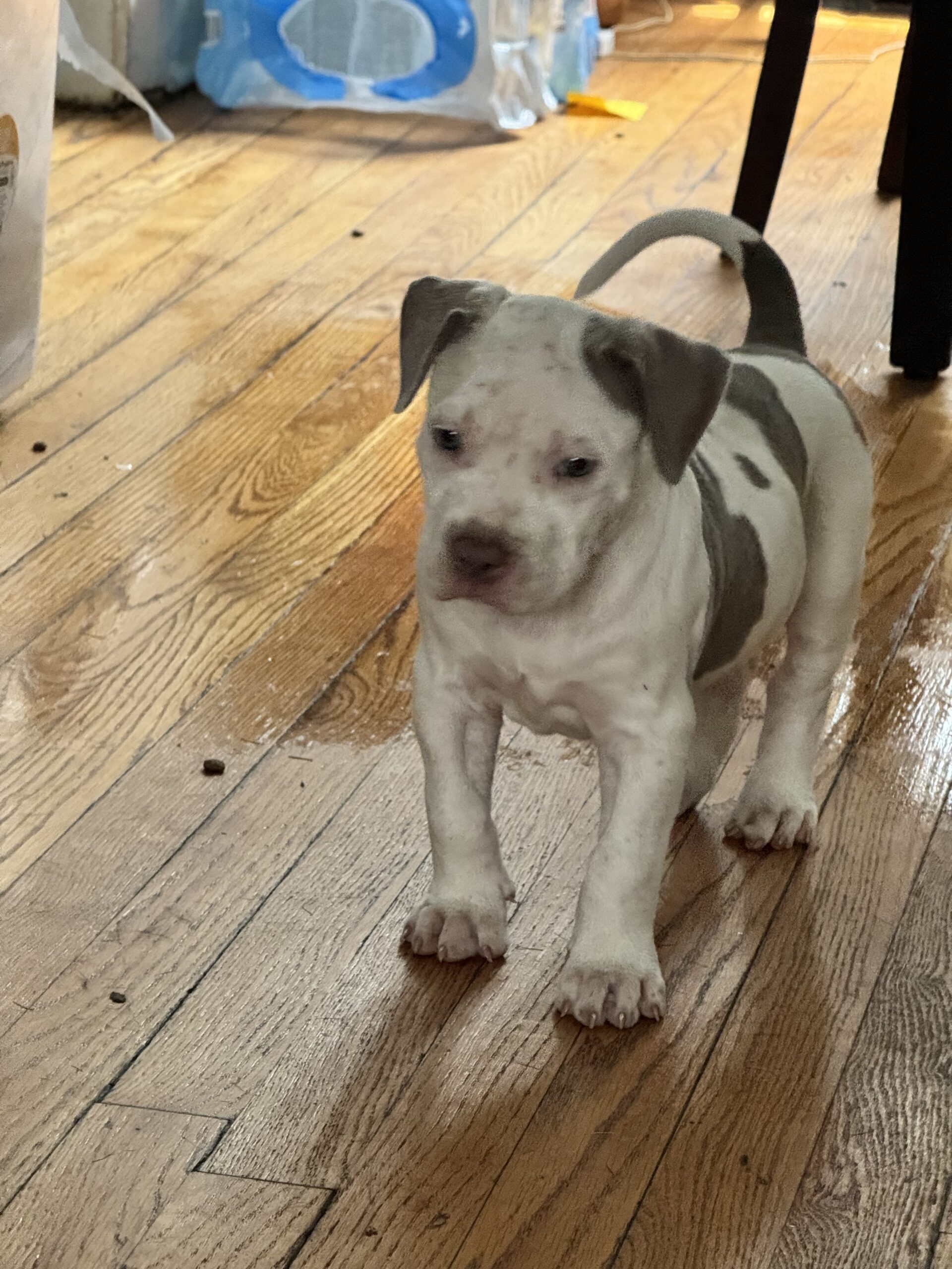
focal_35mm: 120
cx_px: 476
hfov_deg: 12.3
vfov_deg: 16.4
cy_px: 634
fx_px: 4400
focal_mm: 15.66
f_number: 2.8
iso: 640
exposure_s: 1/48
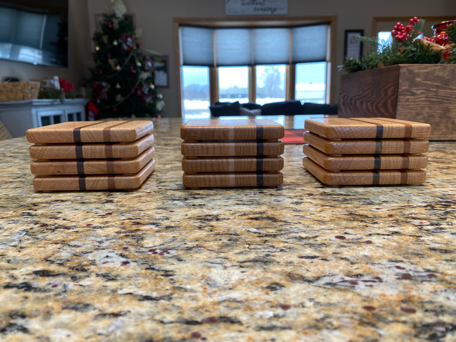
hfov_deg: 67.3
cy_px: 171
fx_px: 343
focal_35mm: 26
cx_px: 228
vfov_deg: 53.1
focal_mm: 4.25
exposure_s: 1/60
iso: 64
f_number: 1.8
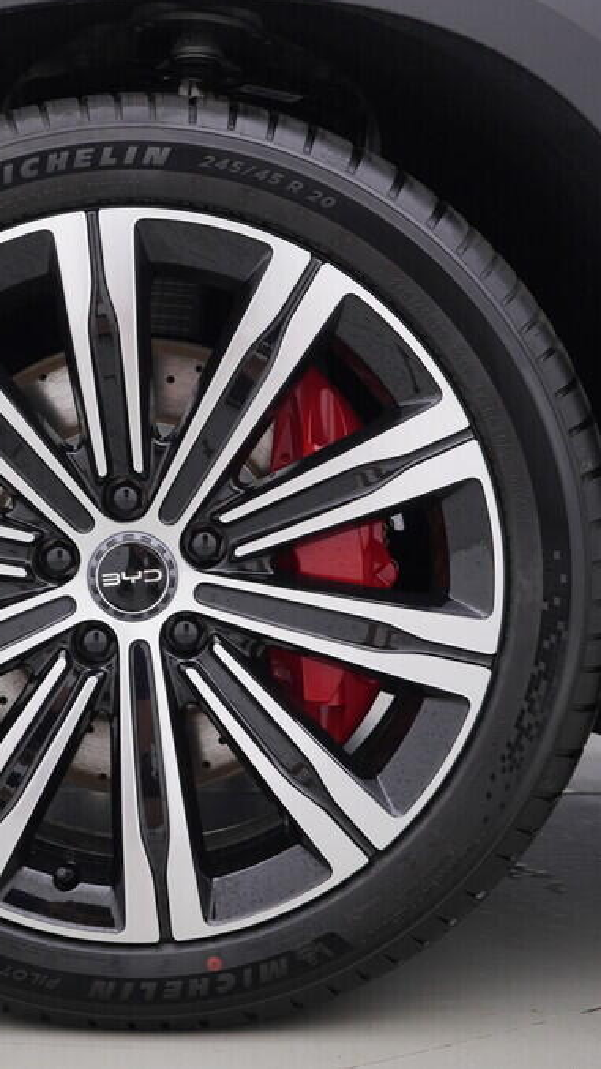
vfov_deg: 36.6
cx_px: 126
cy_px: 532
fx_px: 1616
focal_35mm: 57
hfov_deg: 20.8
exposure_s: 1/80
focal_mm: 24
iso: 125
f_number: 4
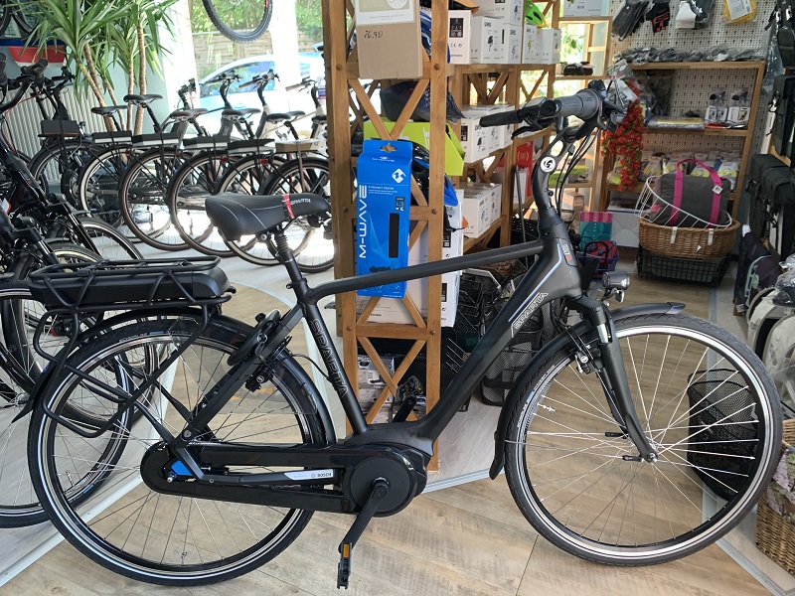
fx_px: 597
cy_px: 298
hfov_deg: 67.3
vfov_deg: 53.1
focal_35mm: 26
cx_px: 398
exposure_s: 1/50
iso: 160
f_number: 1.8
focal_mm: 4.25
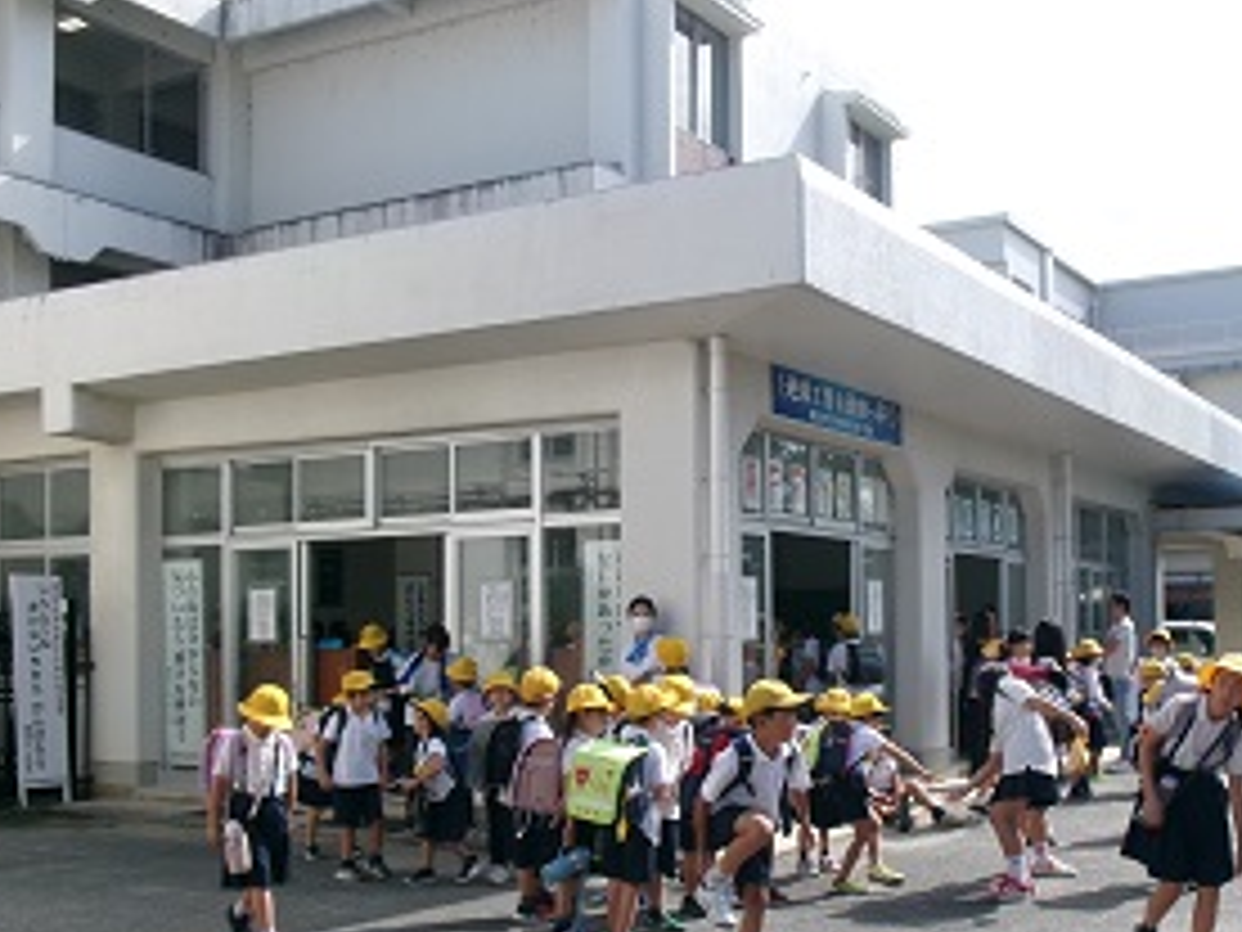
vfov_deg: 30.7
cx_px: 738
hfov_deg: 40.3
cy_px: 599
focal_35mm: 47
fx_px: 1686
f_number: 11.8
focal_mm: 6.4
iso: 100
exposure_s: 1/90
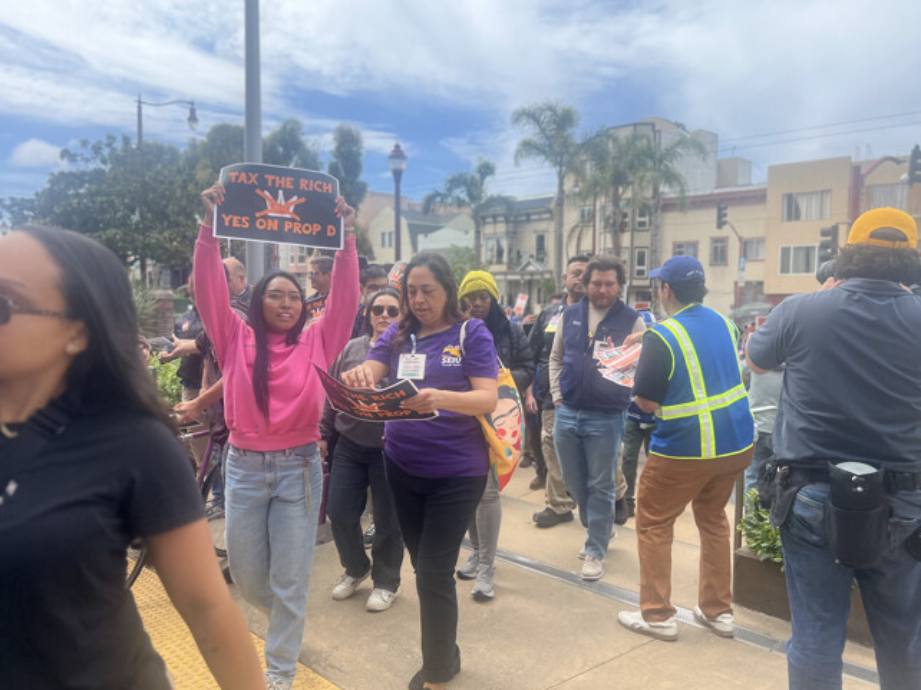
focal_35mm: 27
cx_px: 451
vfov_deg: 51.3
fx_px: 718
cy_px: 344
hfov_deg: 65.3
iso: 50
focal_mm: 5.7
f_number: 1.5
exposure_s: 1/2083
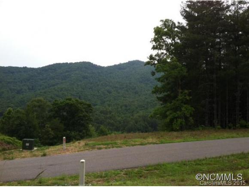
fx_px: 252
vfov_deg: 40.8
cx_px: 124
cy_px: 94
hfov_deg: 52.6
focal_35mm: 35
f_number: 2.8
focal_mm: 3.85
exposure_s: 1/476
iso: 80
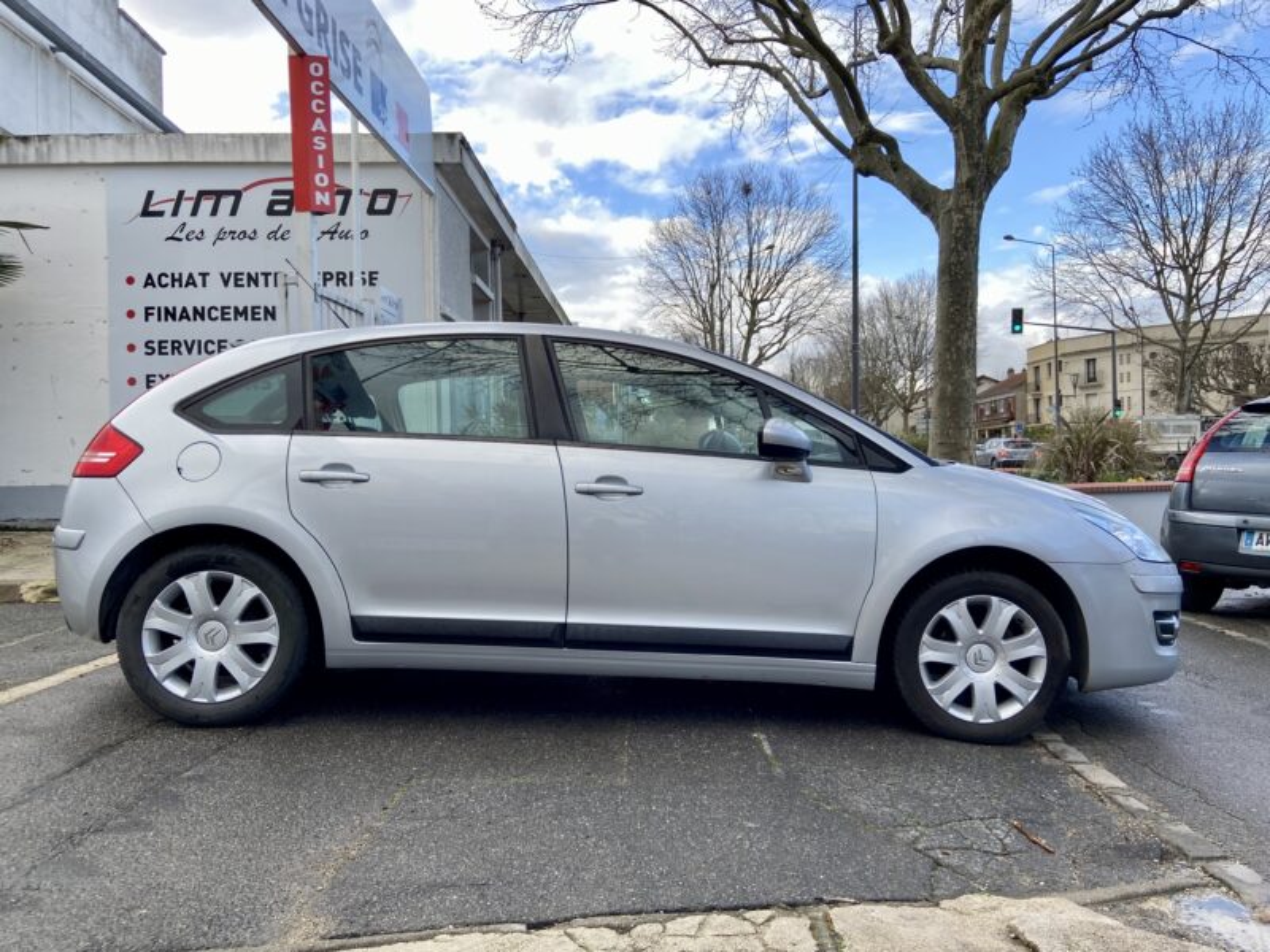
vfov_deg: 53.1
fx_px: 954
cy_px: 476
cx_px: 635
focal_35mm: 26
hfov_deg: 67.3
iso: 32
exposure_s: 1/195
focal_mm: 4.25
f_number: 1.8
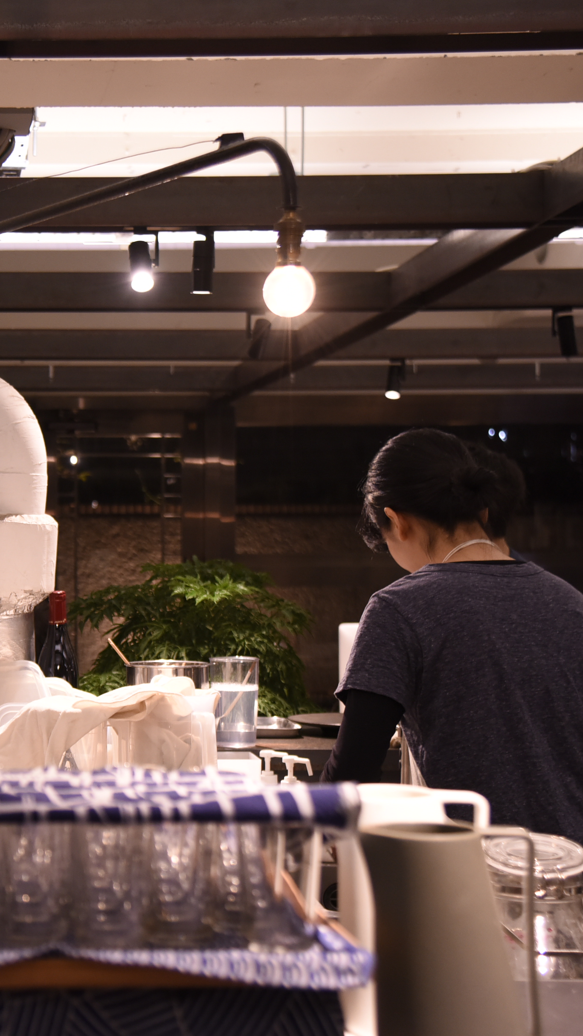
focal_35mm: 73
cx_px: -44
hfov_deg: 16.1
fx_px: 2006
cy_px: 522
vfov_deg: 29.0
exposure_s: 1/50
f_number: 4
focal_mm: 46
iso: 1250
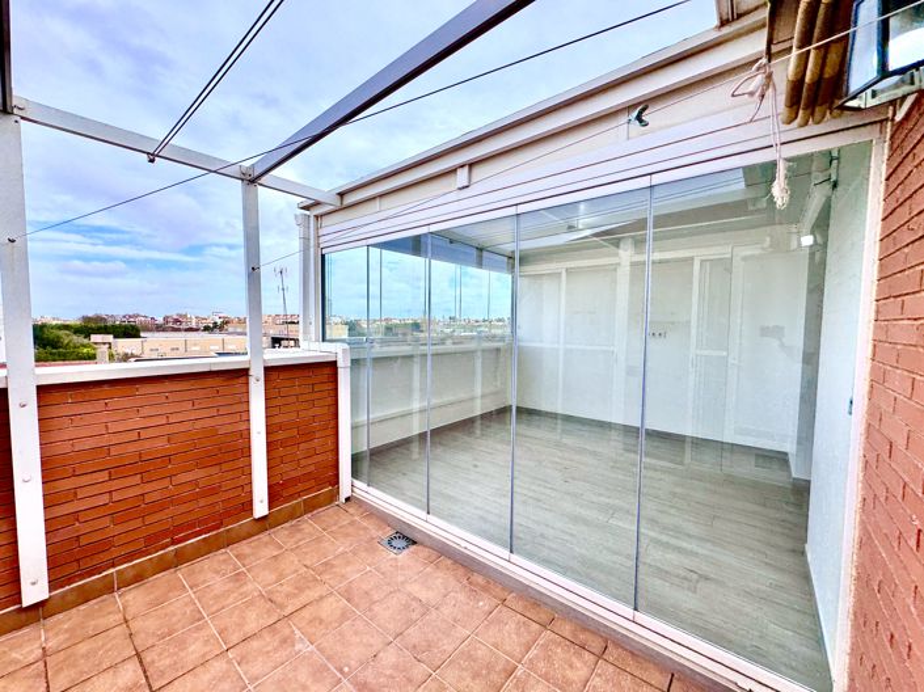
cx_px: 462
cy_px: 346
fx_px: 374
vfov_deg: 85.6
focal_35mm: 14
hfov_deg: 102.1
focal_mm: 2.22
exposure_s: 1/821
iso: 40
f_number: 2.2
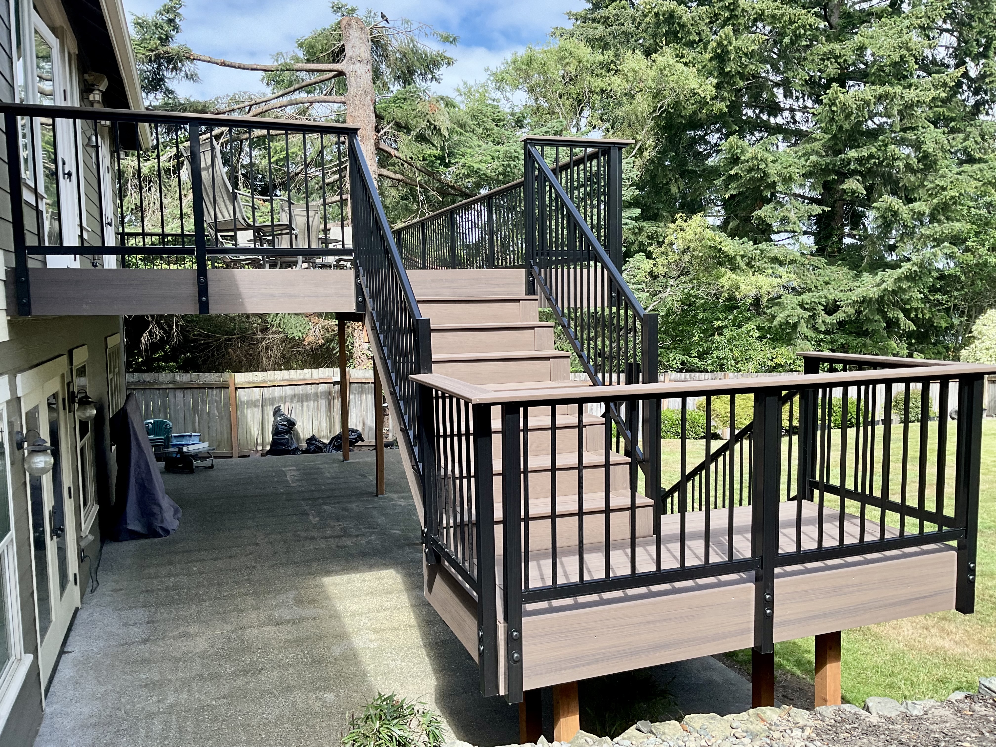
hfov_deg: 61.7
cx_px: 498
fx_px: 834
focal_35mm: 29
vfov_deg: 48.2
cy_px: 374
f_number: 1.8
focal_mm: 3
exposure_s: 1/409
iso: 16
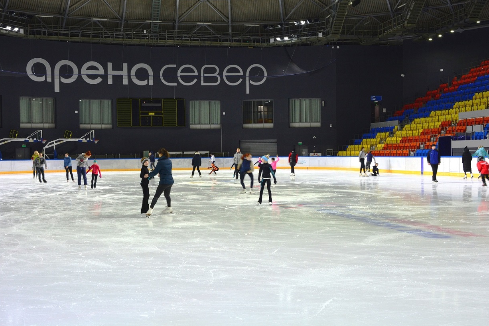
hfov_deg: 41.9
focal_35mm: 47
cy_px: 157
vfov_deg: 28.6
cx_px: 244
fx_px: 638
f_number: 9
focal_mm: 30
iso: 400
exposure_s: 1/40
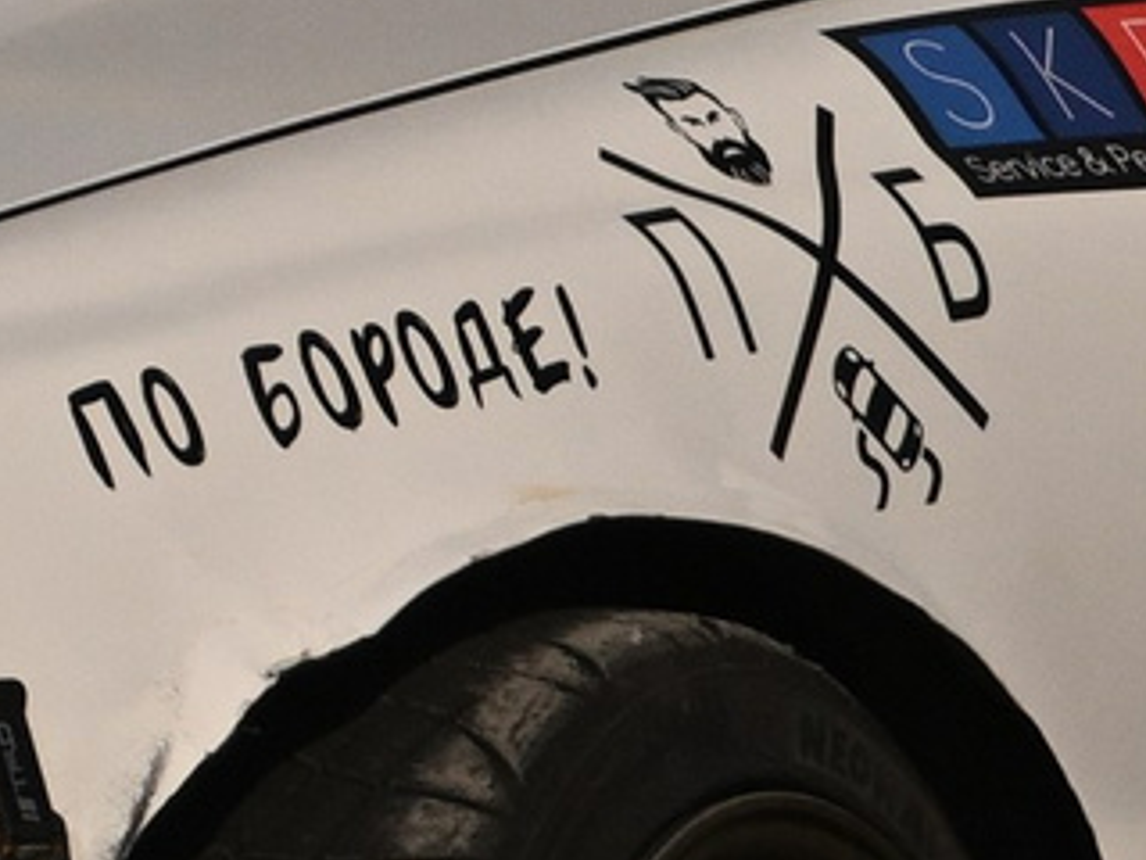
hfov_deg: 0.9
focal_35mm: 2304
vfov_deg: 0.6
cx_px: -476
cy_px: 283
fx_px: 76276
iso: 360
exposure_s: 1/32000
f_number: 2.8
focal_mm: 200
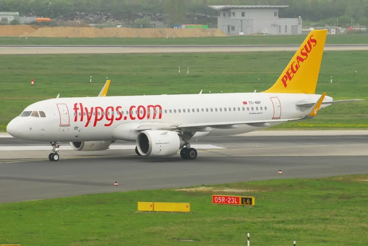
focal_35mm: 360
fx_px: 3680
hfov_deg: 5.7
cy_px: 123
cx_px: 184
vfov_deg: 3.8
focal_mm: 240
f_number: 7.1
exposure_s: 1/400
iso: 200
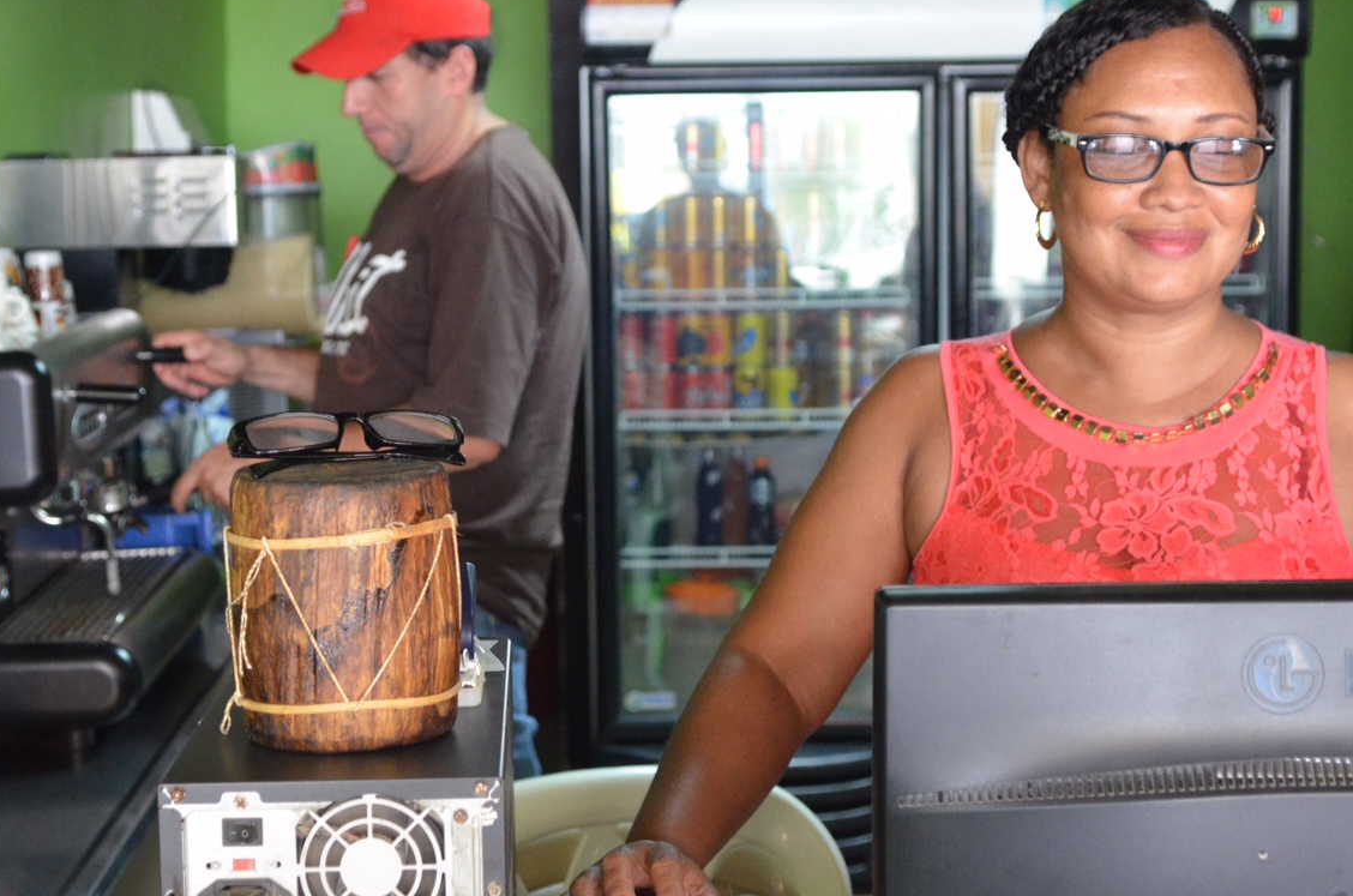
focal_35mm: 59
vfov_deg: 22.9
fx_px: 2213
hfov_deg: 34.0
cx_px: 601
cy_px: 383
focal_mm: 24
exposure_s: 1/125
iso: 2000
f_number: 2.8
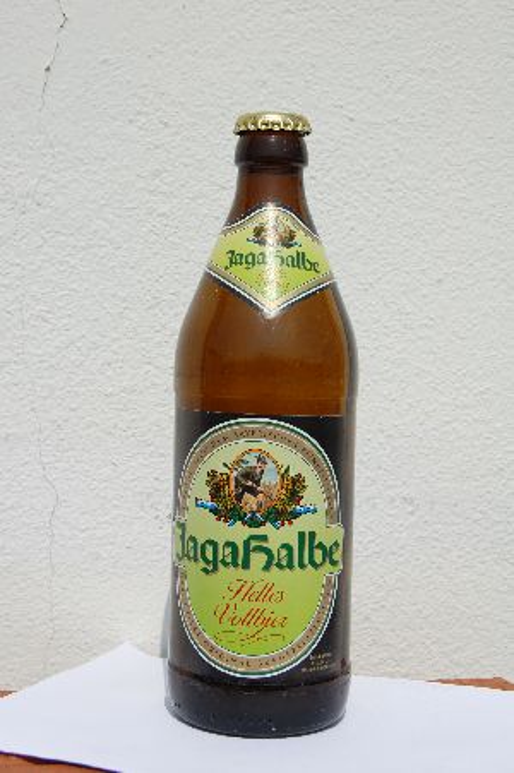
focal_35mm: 60
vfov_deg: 33.4
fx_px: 1287
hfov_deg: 22.6
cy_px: 386
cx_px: 257
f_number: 11
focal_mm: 40
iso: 200
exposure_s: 1/500
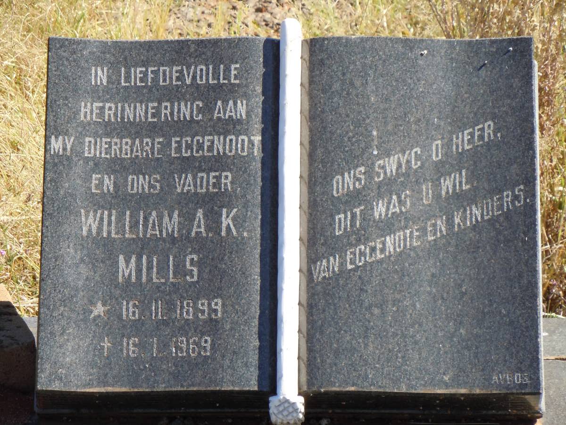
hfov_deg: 13.0
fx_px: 2485
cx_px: 283
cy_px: 212
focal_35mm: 152
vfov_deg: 9.8
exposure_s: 1/500
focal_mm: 27.4
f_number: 4.6
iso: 200
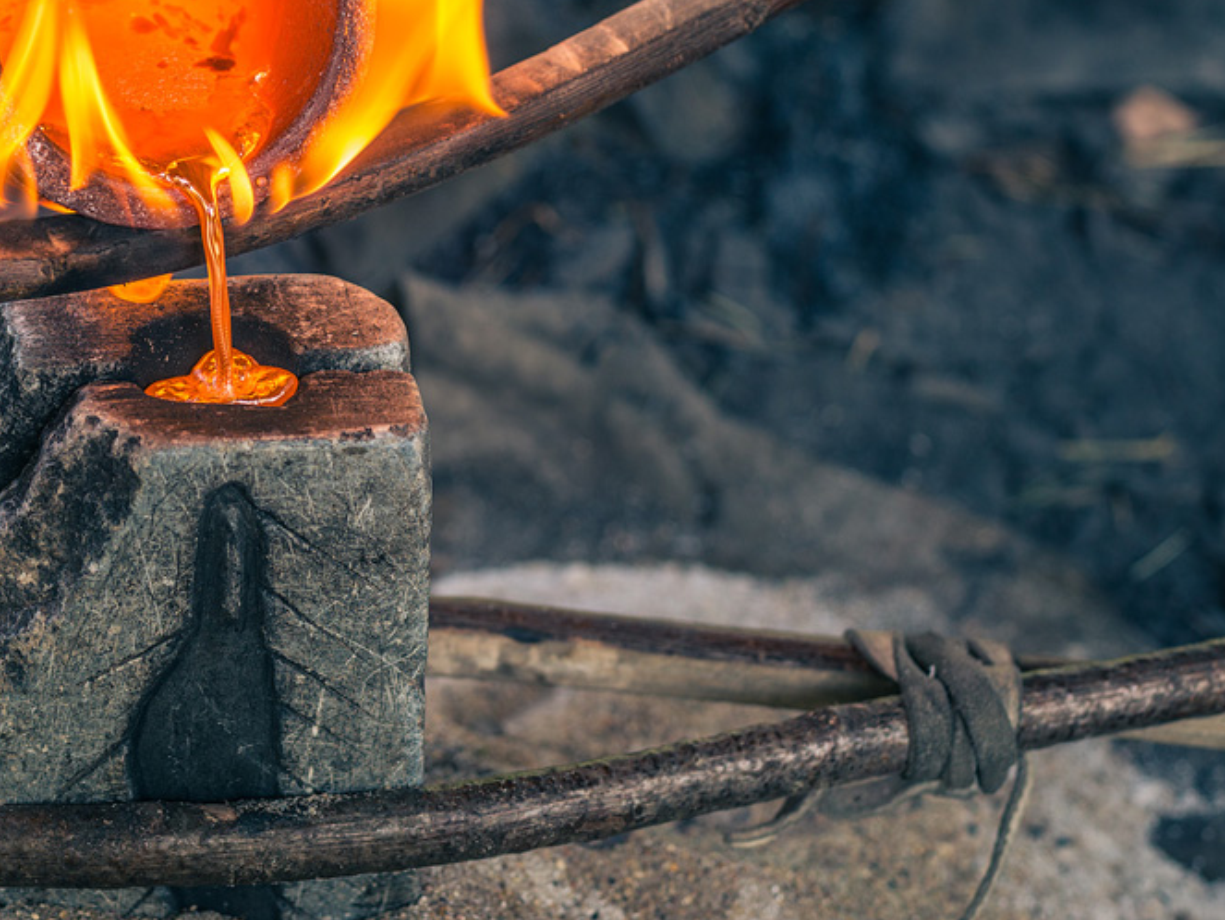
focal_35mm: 87
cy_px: 184
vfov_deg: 16.9
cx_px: 272
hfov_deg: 22.2
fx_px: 3080
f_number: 4
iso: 50
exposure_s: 1/125
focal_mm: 50
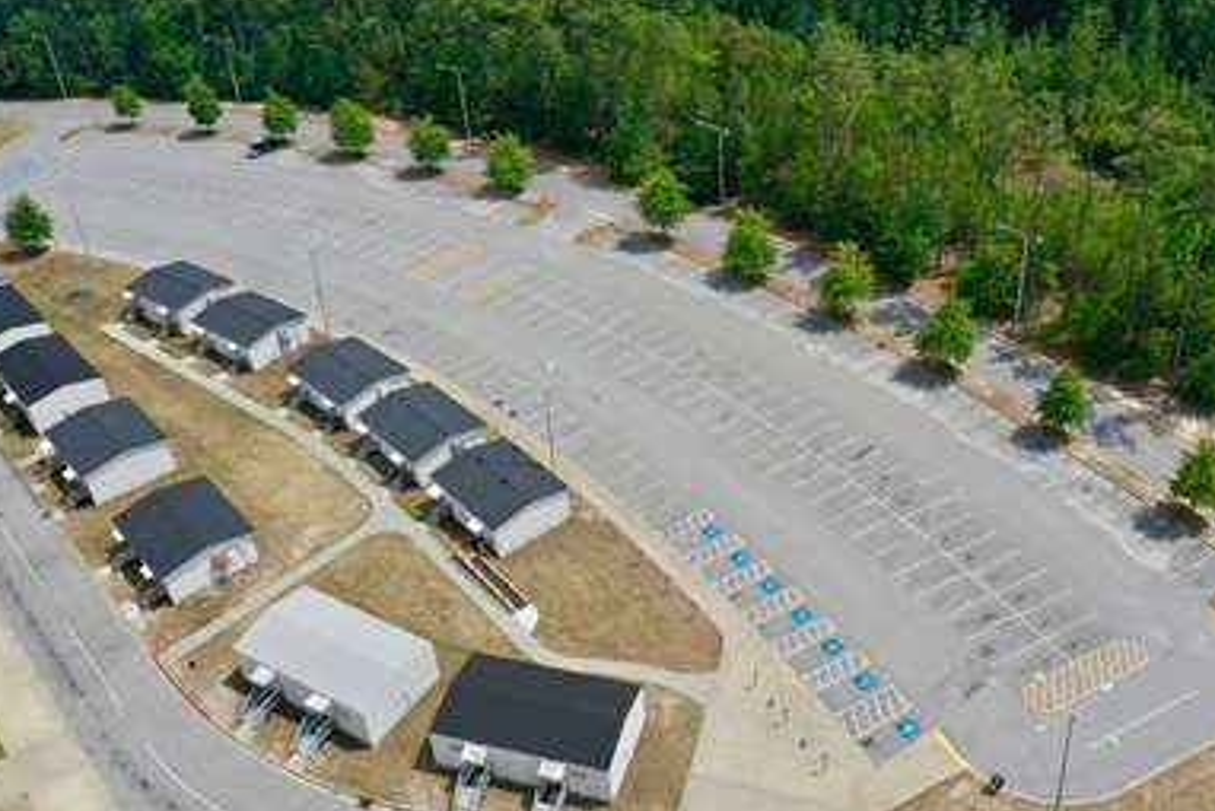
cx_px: 693
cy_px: 350
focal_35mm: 33
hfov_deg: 57.0
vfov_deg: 39.9
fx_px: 1114
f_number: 6.3
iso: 100
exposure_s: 1/640
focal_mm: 10.26
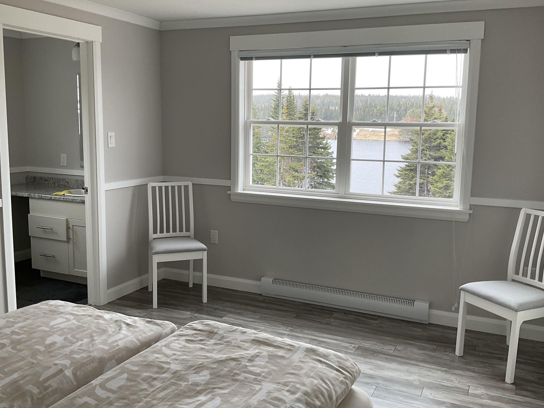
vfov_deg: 41.8
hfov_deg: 54.0
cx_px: 273
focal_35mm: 34
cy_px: 194
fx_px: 534
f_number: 1.8
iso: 50
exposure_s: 1/120
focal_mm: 3
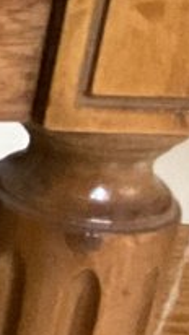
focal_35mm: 232
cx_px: -905
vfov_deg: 9.3
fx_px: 2065
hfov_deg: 4.2
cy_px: 45
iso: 400
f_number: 1.8
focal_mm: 3
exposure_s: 1/30
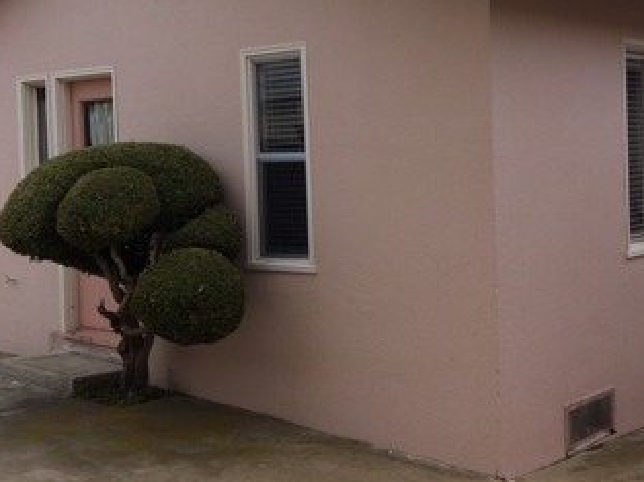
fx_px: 1060
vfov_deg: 25.5
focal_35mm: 57
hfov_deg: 33.5
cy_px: 156
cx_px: 437
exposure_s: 1/1588
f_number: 2.8
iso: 80
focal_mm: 3.85
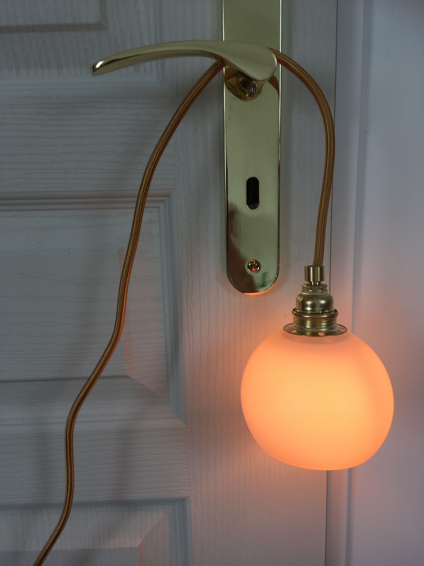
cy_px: 283
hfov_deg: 48.2
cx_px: 212
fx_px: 474
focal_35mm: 29
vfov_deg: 61.7
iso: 25
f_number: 2.2
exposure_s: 1/50
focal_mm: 4.15
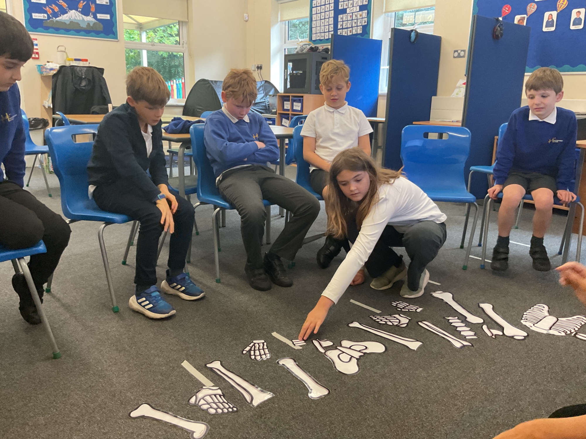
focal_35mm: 29
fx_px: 491
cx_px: 293
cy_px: 220
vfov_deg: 48.2
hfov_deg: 61.7
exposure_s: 1/50
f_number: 1.8
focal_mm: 3
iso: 200
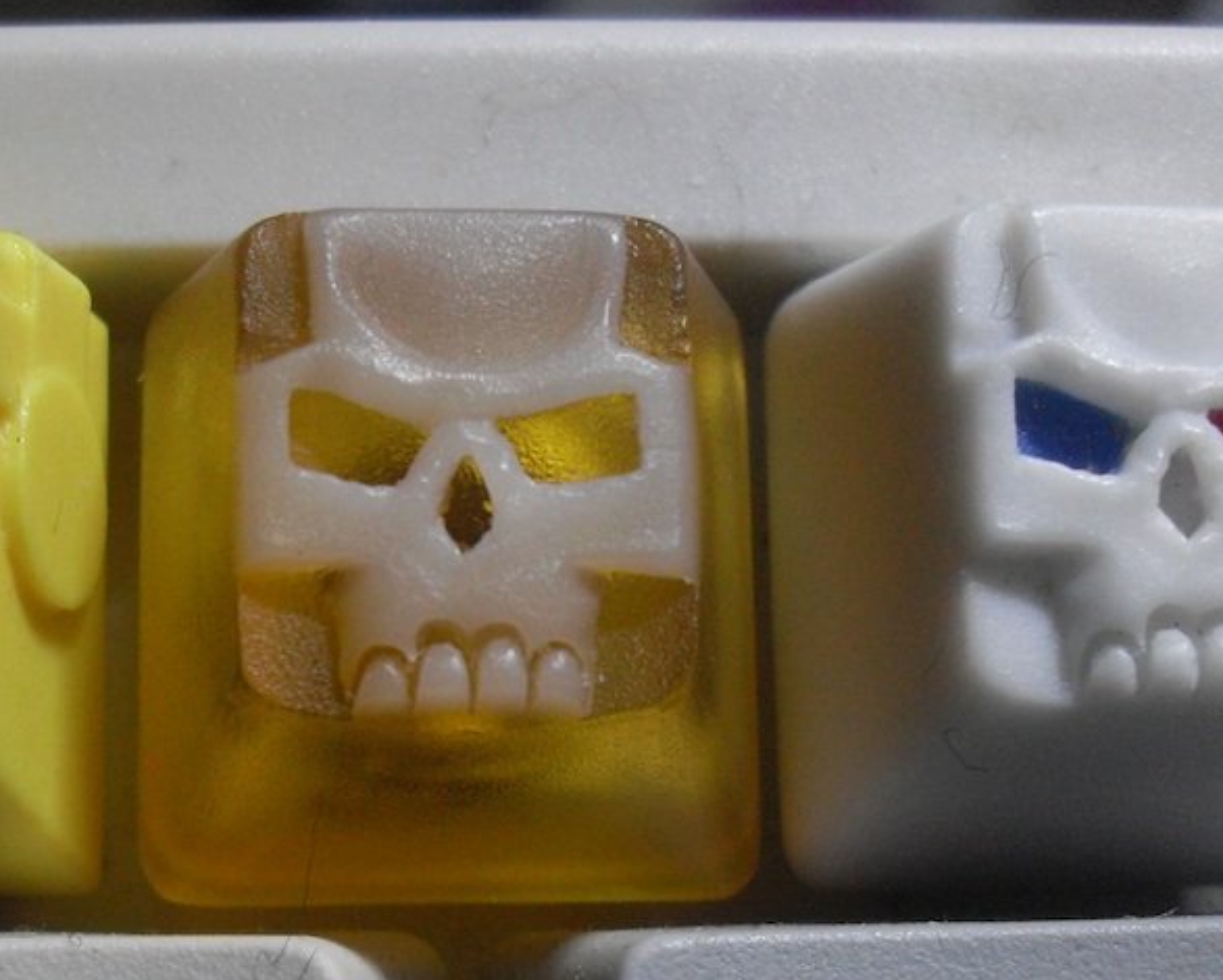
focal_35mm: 63
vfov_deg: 23.9
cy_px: 749
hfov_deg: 29.9
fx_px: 2281
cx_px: 465
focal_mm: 6.3
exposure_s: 1/4
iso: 200
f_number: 2.8
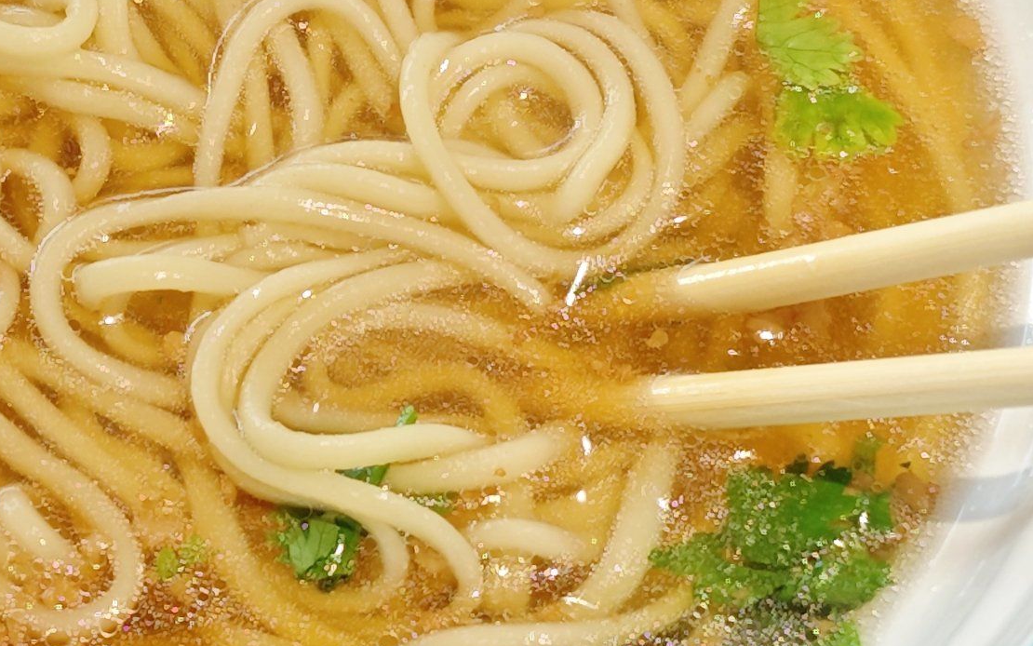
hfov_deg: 17.2
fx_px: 3379
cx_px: 146
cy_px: 114
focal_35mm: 120
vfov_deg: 10.9
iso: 80
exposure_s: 1/120
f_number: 1.6
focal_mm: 6.55
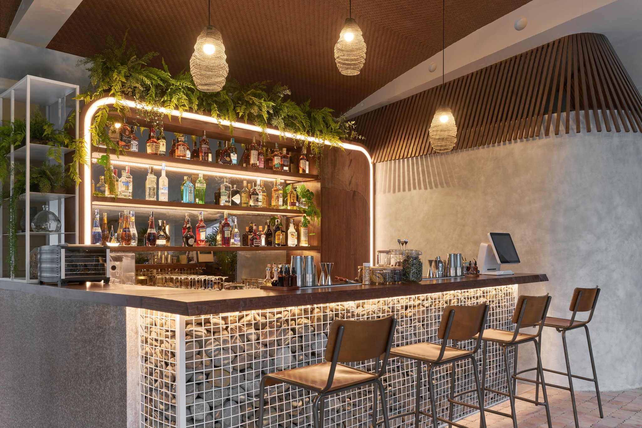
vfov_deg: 43.6
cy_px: 214
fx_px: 535
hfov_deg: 61.9
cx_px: 321
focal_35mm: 30
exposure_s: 1/2
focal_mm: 30
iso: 100
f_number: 9
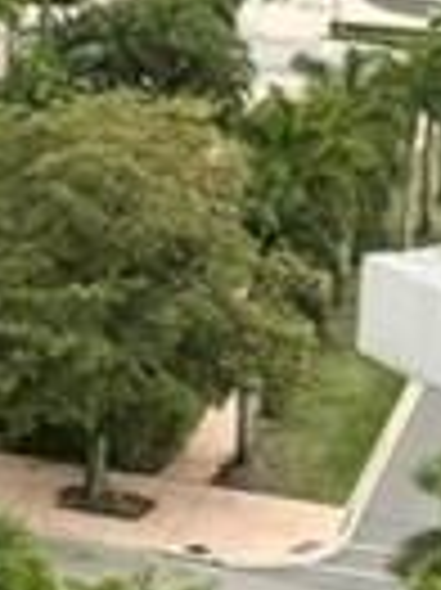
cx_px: -616
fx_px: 3199
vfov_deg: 10.3
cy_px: -149
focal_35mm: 188
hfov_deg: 7.4
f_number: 1.78
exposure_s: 1/773
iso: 80
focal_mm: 6.86
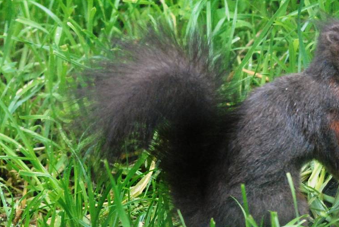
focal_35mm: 350
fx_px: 3300
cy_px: 119
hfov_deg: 5.9
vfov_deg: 3.9
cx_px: 348
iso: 1600
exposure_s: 1/640
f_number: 6.3
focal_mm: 110
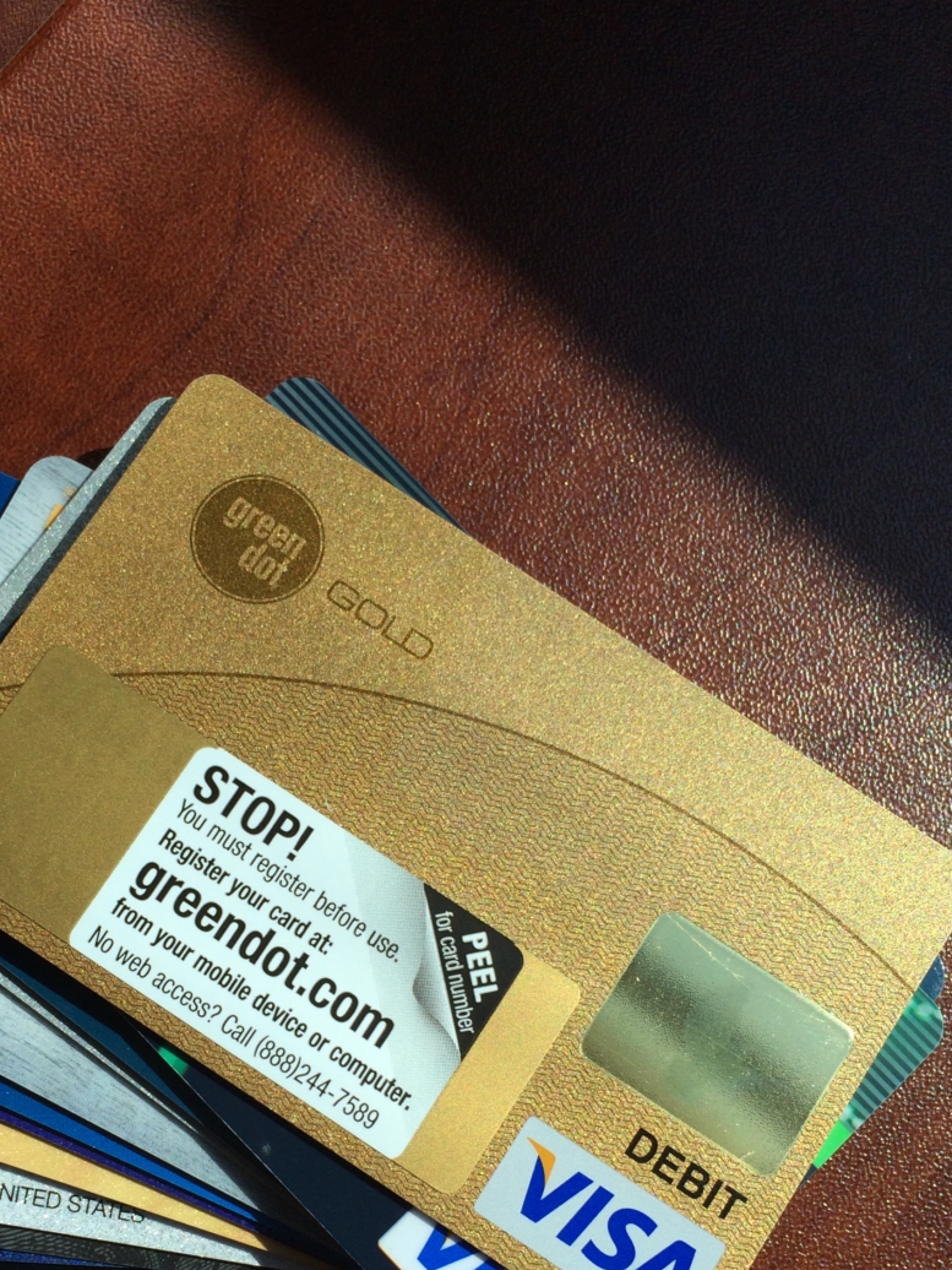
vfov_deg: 43.7
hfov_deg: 34.0
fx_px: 1540
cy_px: 916
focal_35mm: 42
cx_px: 311
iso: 32
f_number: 2.2
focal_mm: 4.15
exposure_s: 1/1325
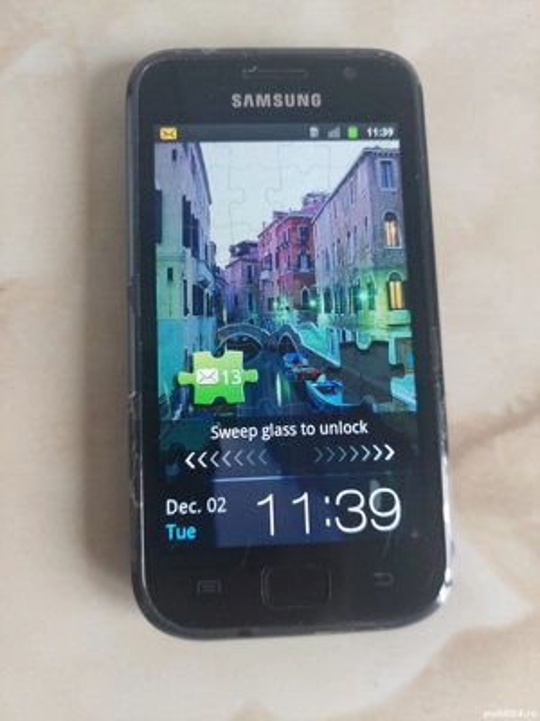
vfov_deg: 71.6
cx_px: 270
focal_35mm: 24
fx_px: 499
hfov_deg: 56.8
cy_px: 360
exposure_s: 1/100
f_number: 1.8
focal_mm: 5.23
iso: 200
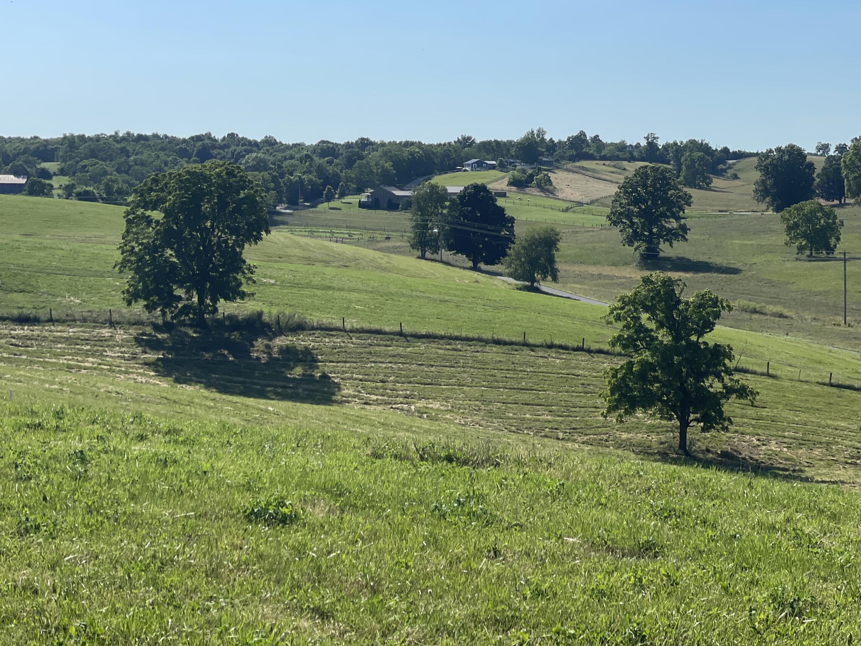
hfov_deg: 28.2
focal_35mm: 69
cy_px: 258
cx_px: 457
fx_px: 1716
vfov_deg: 21.3
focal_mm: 6
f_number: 2
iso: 25
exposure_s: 1/3195
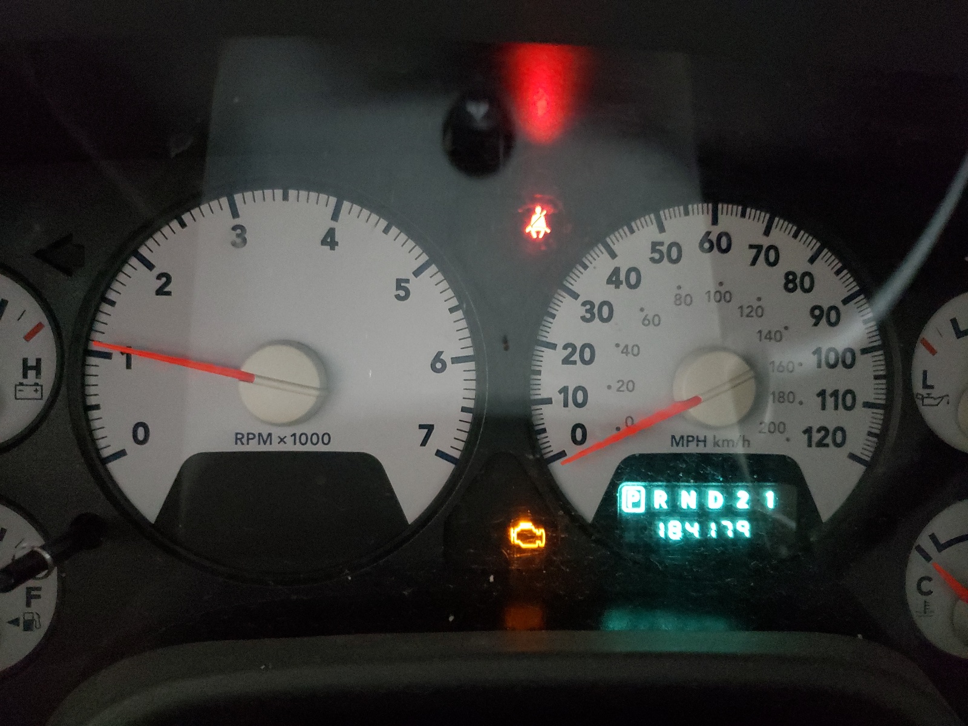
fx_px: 727
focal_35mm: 26
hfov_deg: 67.3
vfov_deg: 53.1
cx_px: 484
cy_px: 363
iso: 772
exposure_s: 1/24
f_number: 1.5
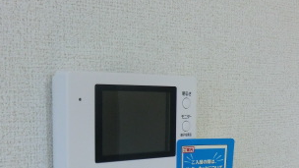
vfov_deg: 21.2
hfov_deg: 37.8
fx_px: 436
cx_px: 134
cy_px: 159
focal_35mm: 55
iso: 100
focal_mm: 4.3
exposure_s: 1/60
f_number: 3.2
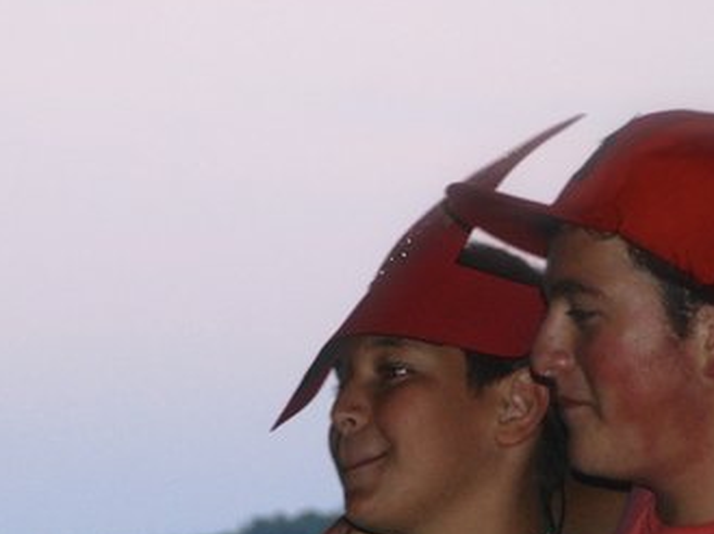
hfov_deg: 6.3
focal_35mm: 315
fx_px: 6490
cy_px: 681
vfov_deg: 4.7
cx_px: 443
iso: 400
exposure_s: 1/60
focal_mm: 70
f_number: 5.6
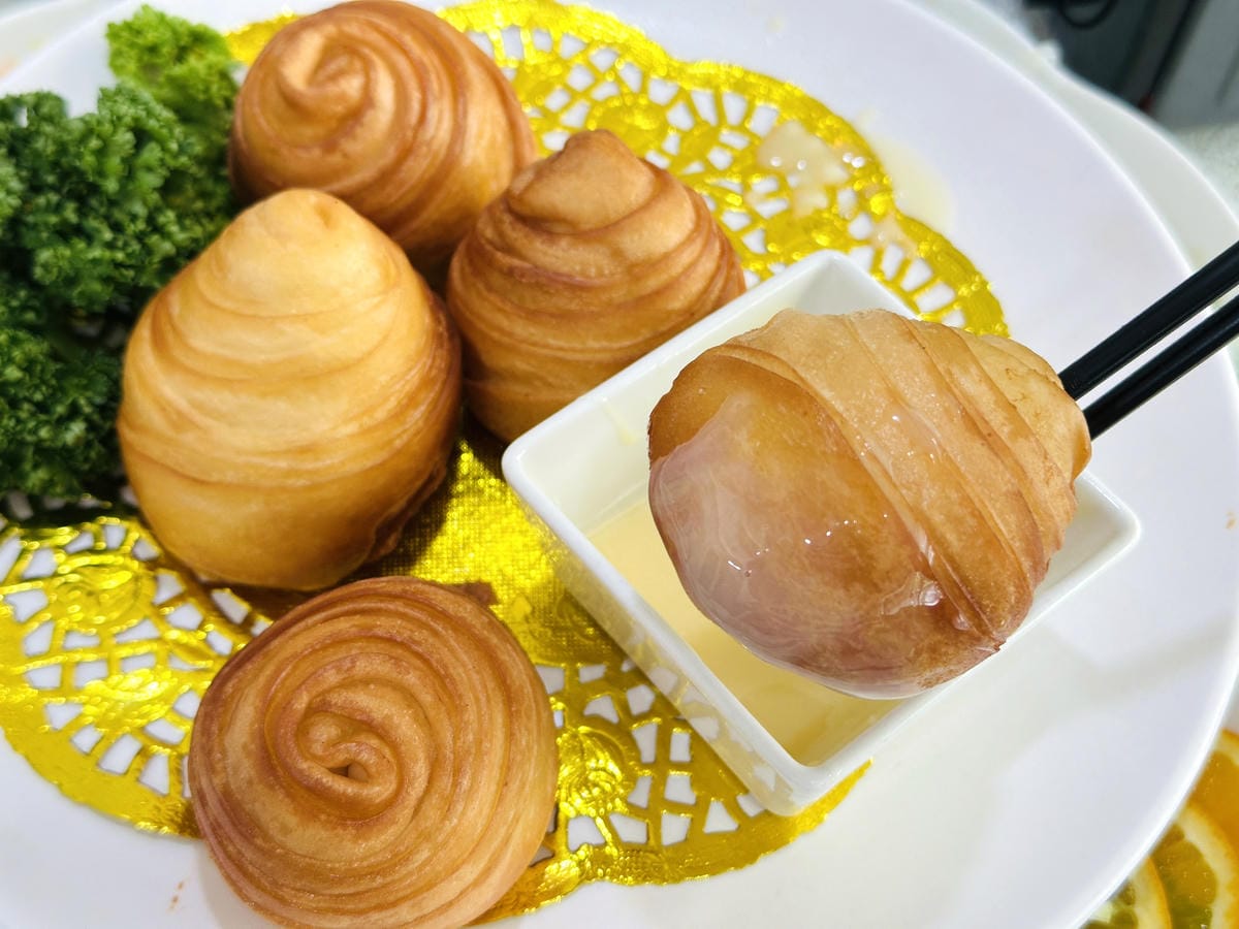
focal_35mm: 48
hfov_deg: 39.7
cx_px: 620
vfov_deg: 30.3
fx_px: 1718
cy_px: 464
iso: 64
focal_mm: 6.86
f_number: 1.78
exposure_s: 1/60
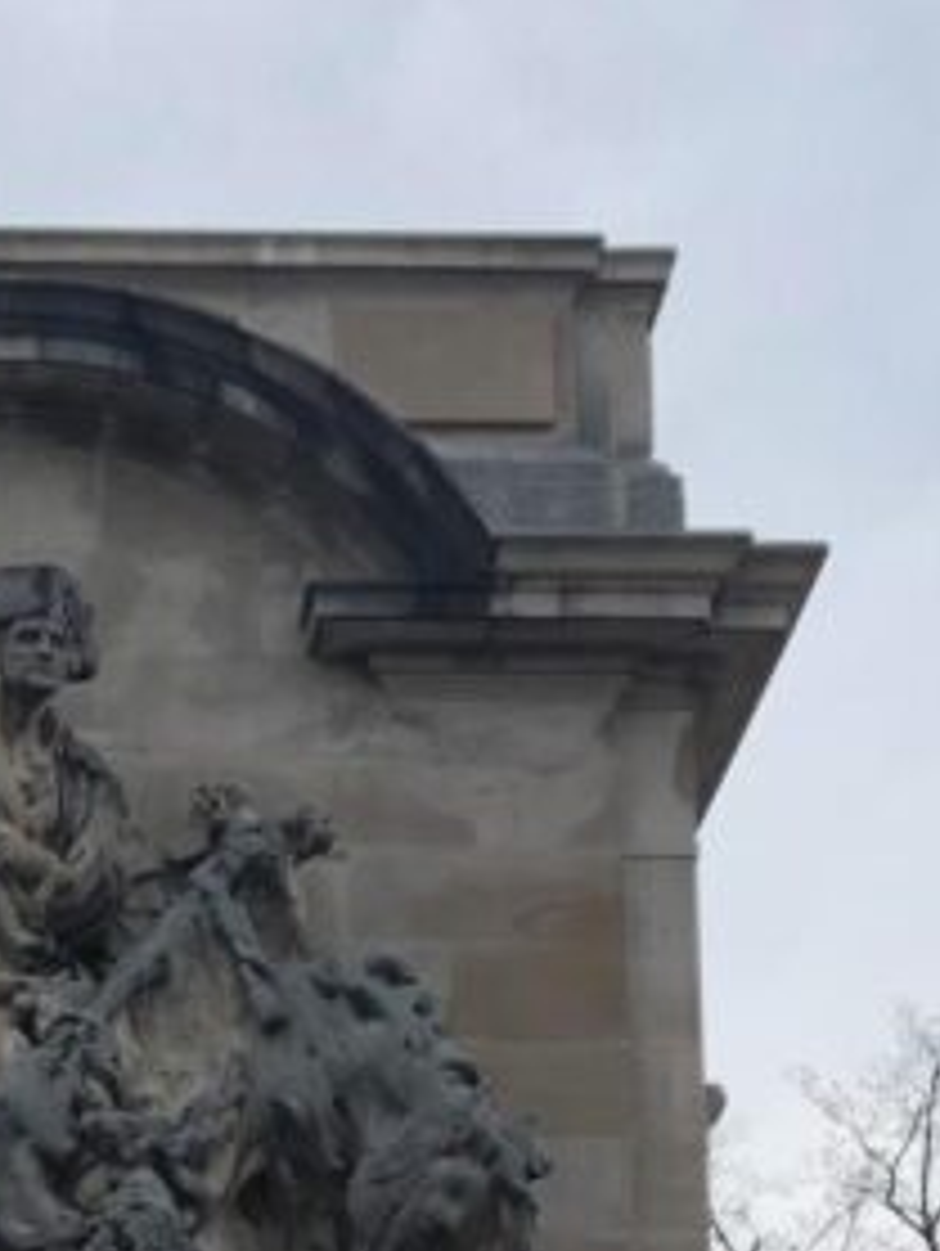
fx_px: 3724
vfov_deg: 17.9
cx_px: 9
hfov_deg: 14.2
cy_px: 1611
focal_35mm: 103
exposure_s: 1/142
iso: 20
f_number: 1.8
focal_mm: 3.99
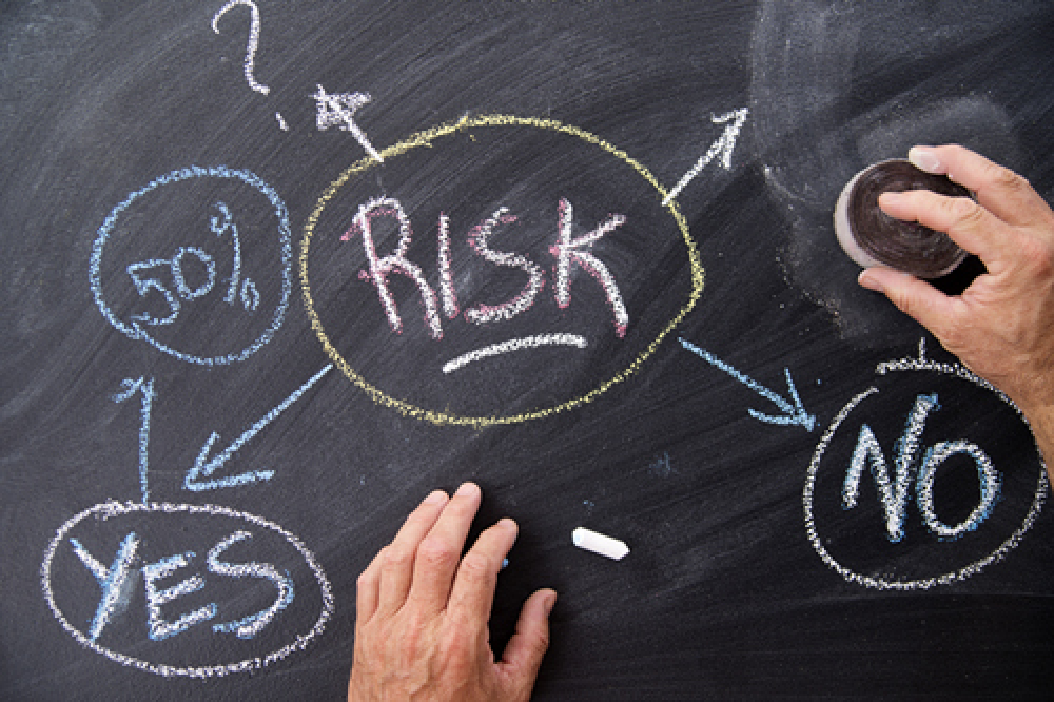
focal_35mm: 40
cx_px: 527
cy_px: 351
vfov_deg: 33.4
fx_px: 1171
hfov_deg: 48.5
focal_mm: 40
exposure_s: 1/125
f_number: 5
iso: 100
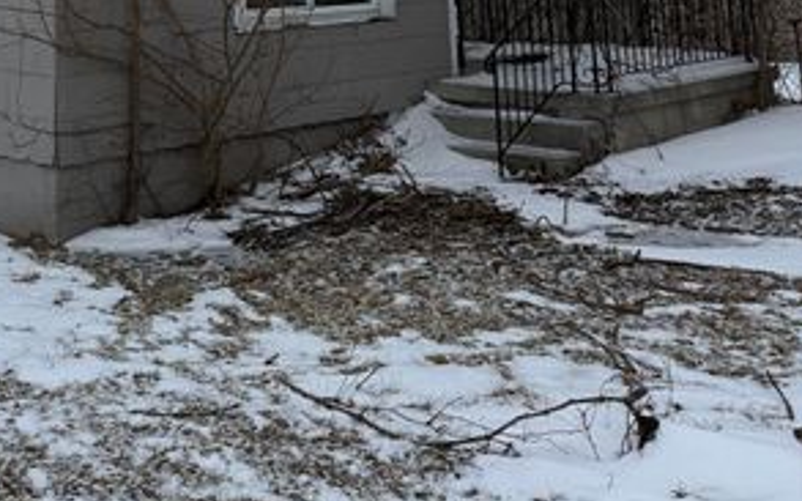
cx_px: 123
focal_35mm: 58
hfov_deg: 33.7
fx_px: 1267
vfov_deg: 19.2
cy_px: -275
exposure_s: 1/4673
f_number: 1.78
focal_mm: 6.76
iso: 80
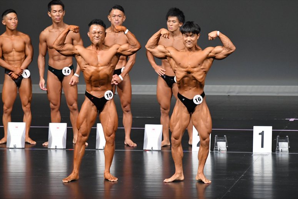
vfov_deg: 4.6
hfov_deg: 6.9
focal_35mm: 300
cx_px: 149
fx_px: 2482
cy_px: 100
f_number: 5.6
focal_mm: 200
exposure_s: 1/400
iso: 4000
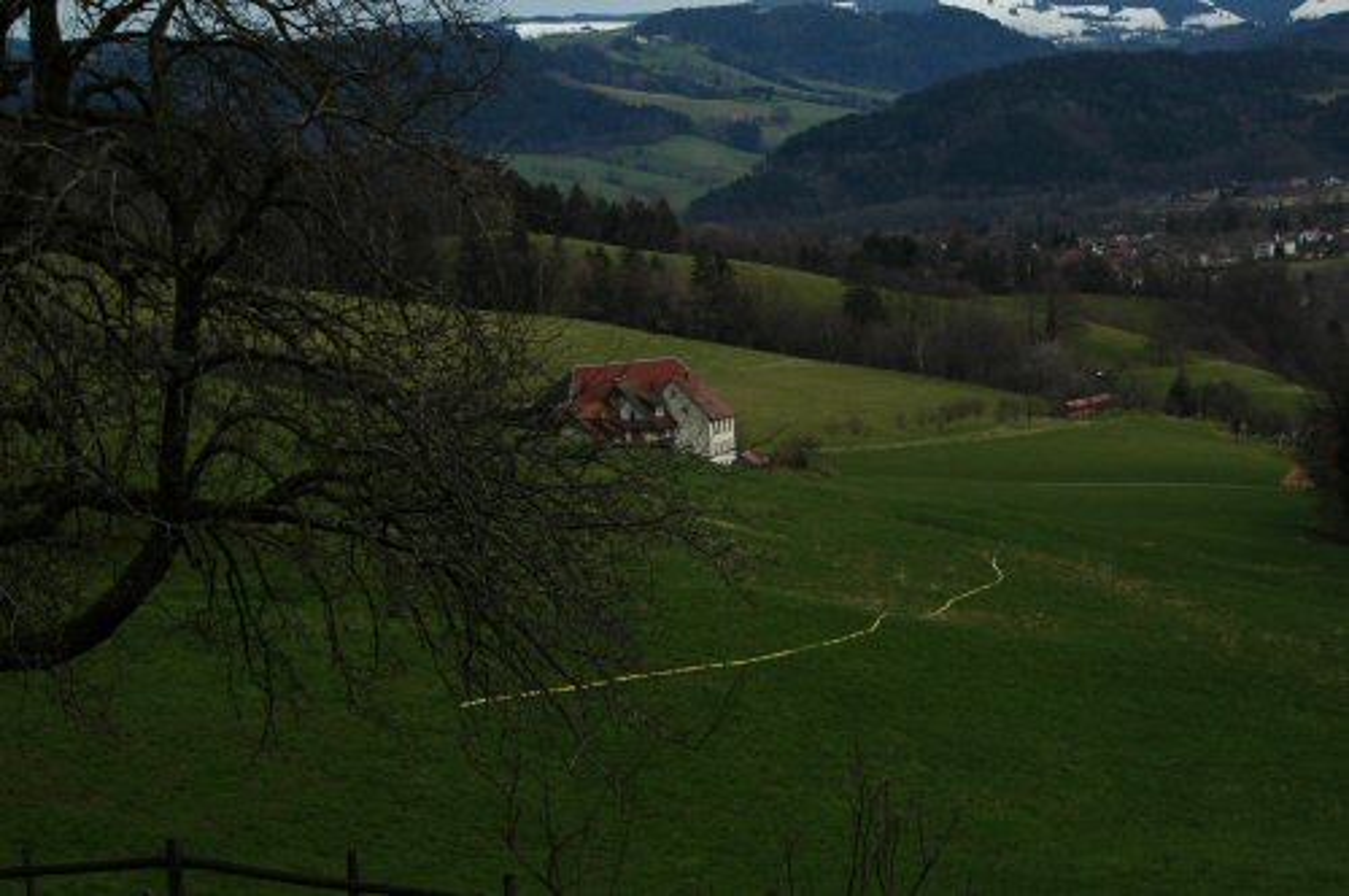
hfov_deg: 19.5
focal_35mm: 105
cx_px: 674
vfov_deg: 13.0
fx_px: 3929
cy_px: 448
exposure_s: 1/100
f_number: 5
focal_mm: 70
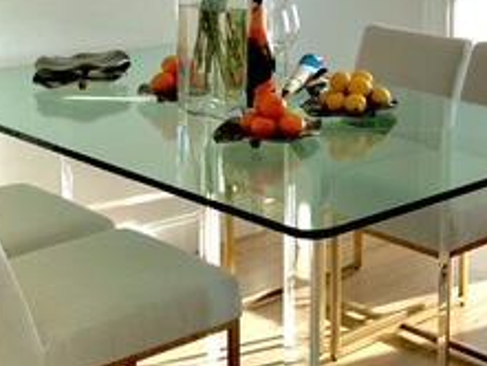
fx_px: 1182
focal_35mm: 84
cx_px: 654
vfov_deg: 16.9
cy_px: -51
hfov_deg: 20.9
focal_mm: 3
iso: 16
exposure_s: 1/461
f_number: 1.8
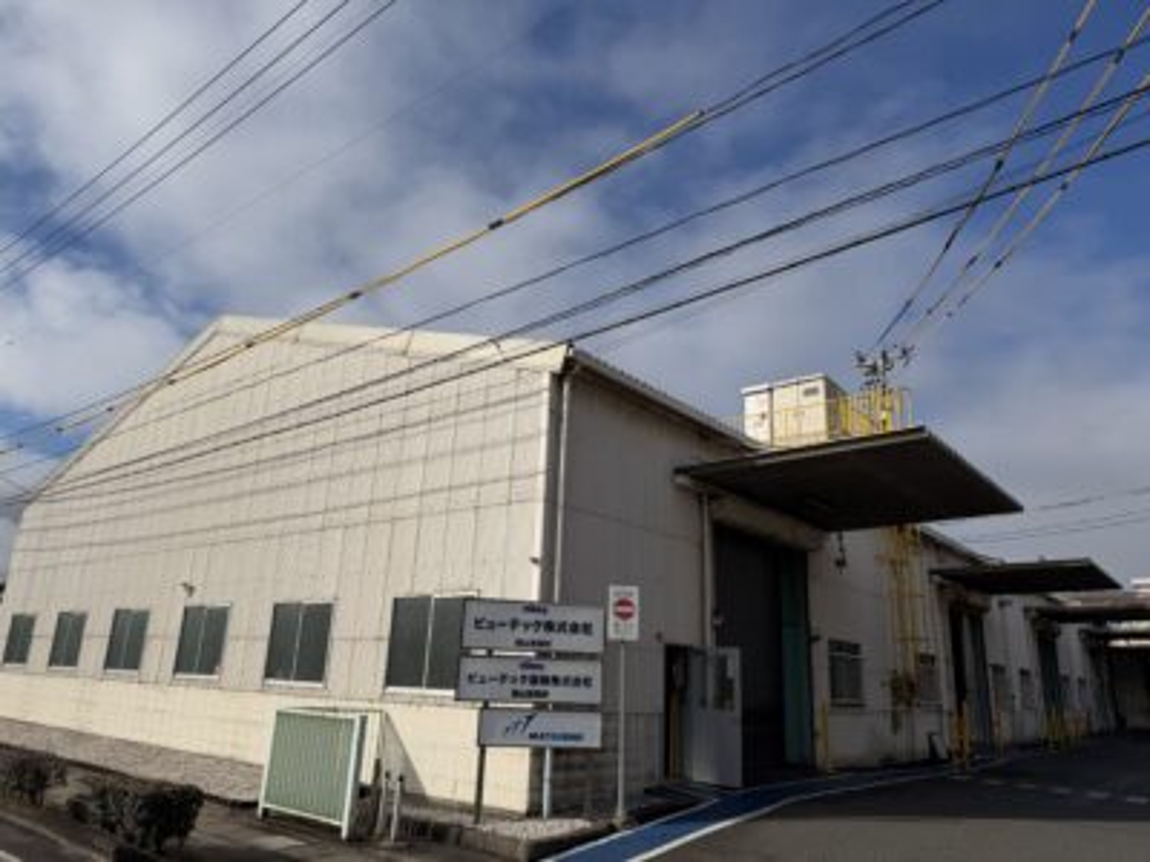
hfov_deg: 71.6
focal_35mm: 24
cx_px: 575
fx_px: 797
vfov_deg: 56.8
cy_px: 431
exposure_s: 1/10309
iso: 80
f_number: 1.78
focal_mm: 6.76
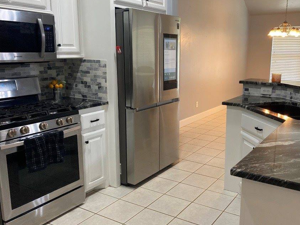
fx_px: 295
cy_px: 112
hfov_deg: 53.8
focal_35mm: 34
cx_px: 171
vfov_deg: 41.8
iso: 200
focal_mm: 3.99
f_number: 1.8
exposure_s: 1/60
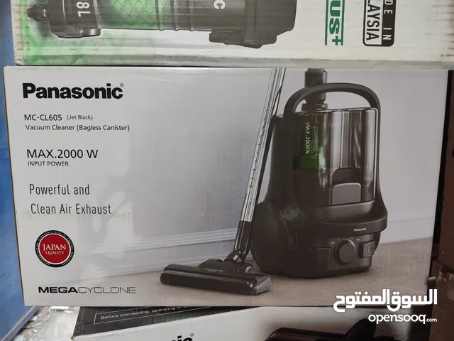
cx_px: 227
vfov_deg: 58.9
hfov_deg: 73.9
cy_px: 170
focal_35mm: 23
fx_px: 302
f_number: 1.65
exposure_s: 1/50
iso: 1250
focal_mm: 6.14
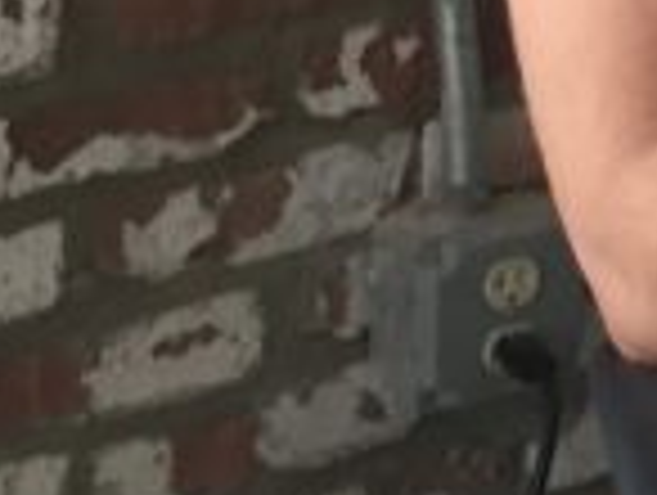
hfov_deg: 11.5
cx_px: 1444
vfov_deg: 9.5
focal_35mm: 149
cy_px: -407
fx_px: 2833
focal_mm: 4.15
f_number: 2.2
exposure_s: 1/30
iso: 64
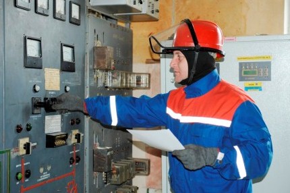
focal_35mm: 58
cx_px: 145
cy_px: 96
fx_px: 467
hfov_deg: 34.5
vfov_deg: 23.3
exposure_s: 1/60
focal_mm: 58
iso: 200
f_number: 3.5
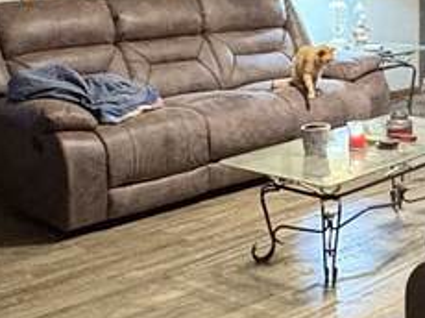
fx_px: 957
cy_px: 100
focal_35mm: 78
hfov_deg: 24.4
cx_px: 373
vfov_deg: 18.8
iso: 640
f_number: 2.2
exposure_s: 1/40
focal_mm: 2.22
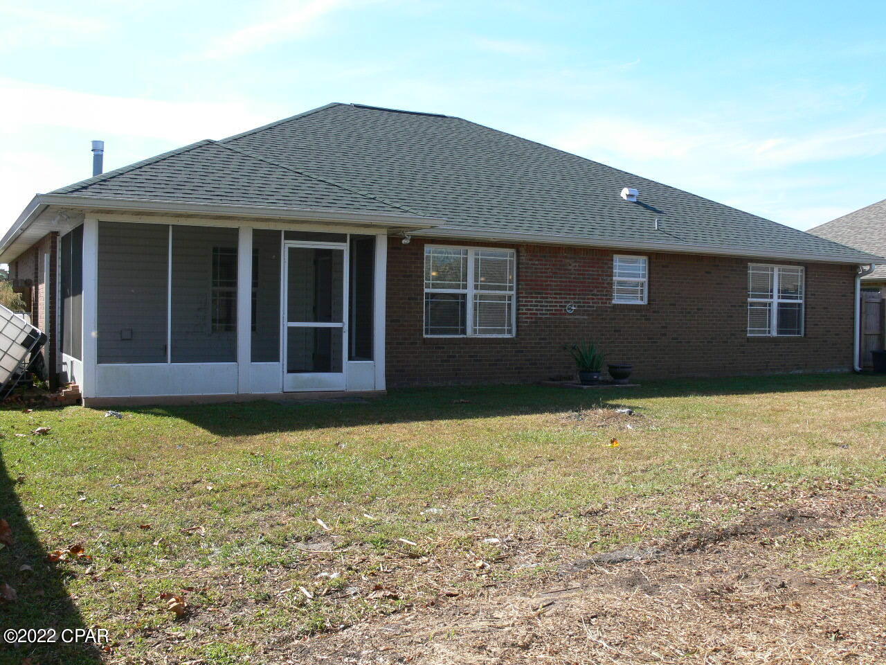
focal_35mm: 35
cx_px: 443
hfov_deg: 52.6
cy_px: 332
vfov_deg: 40.7
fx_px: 896
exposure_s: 1/160
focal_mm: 7.4
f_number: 5.6
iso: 80
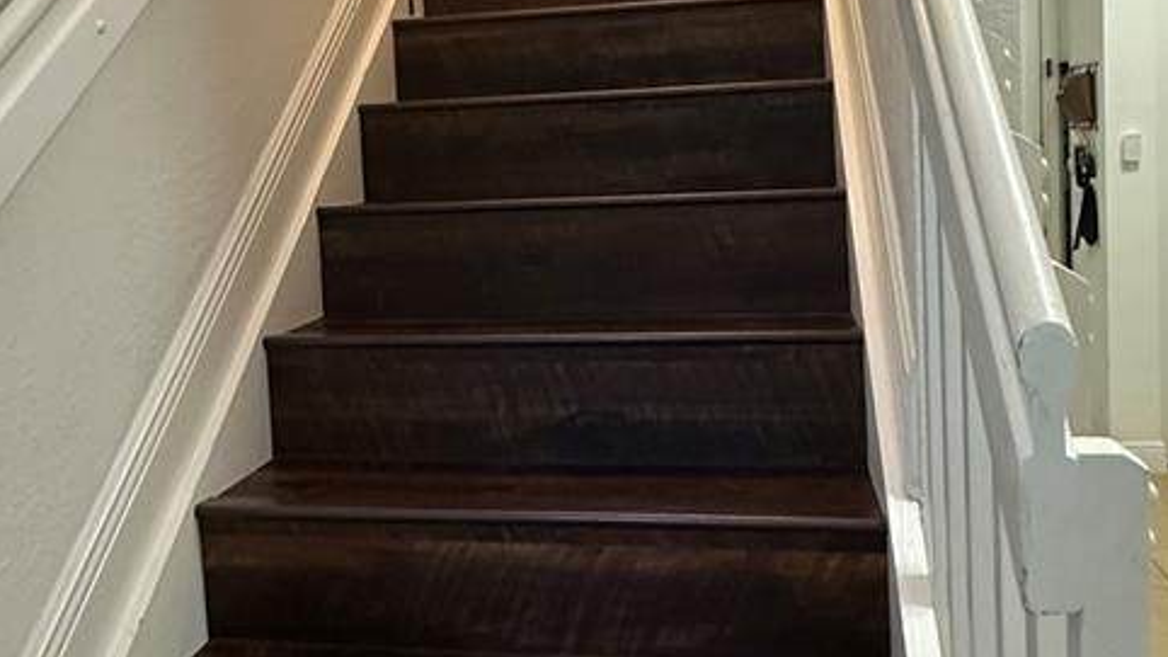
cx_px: 506
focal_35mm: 38
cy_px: 213
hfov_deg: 52.6
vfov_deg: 30.9
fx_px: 1177
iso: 500
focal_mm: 2.22
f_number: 2.2
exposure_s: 1/60
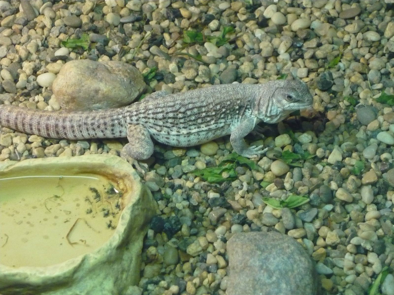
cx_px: 197
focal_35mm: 100
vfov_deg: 14.8
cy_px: 148
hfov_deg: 19.6
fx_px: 1138
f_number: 5.1
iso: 800
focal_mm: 16.5
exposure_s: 1/25
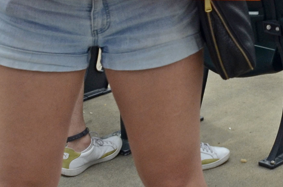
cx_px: 363
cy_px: -169
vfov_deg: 9.5
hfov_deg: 14.6
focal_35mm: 135
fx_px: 1059
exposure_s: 1/1000
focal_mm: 20
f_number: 7.1
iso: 640
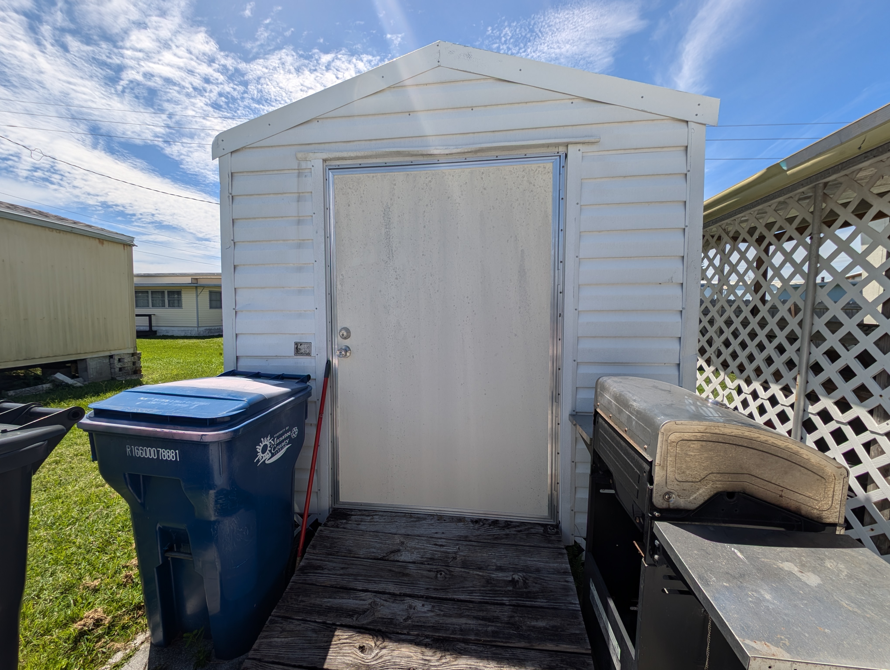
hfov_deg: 110.5
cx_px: 445
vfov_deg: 94.6
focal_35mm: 12
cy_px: 335
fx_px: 309
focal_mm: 2.23
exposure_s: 1/2179
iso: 40
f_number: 1.95
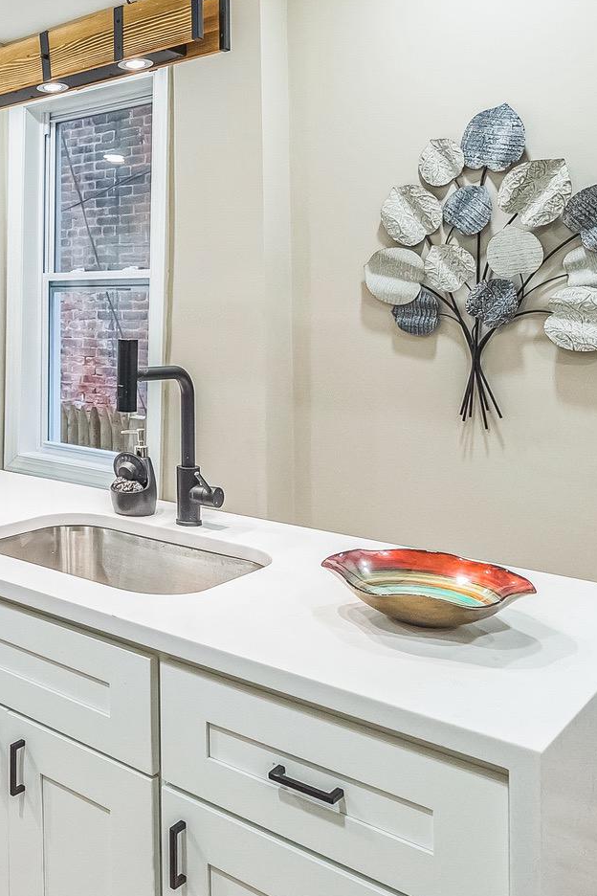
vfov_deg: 53.3
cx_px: -49
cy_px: 292
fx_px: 871
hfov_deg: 33.4
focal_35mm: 35
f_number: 5.6
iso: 1600
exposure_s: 1/100
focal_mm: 16
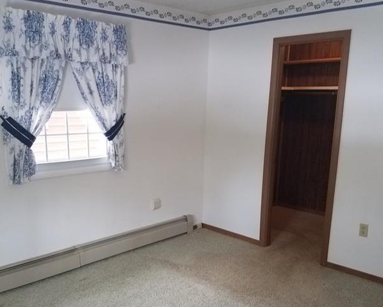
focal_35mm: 34
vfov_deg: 43.1
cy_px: 188
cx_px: 157
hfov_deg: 52.5
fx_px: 386
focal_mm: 4.2
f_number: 1.7
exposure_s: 1/60
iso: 160
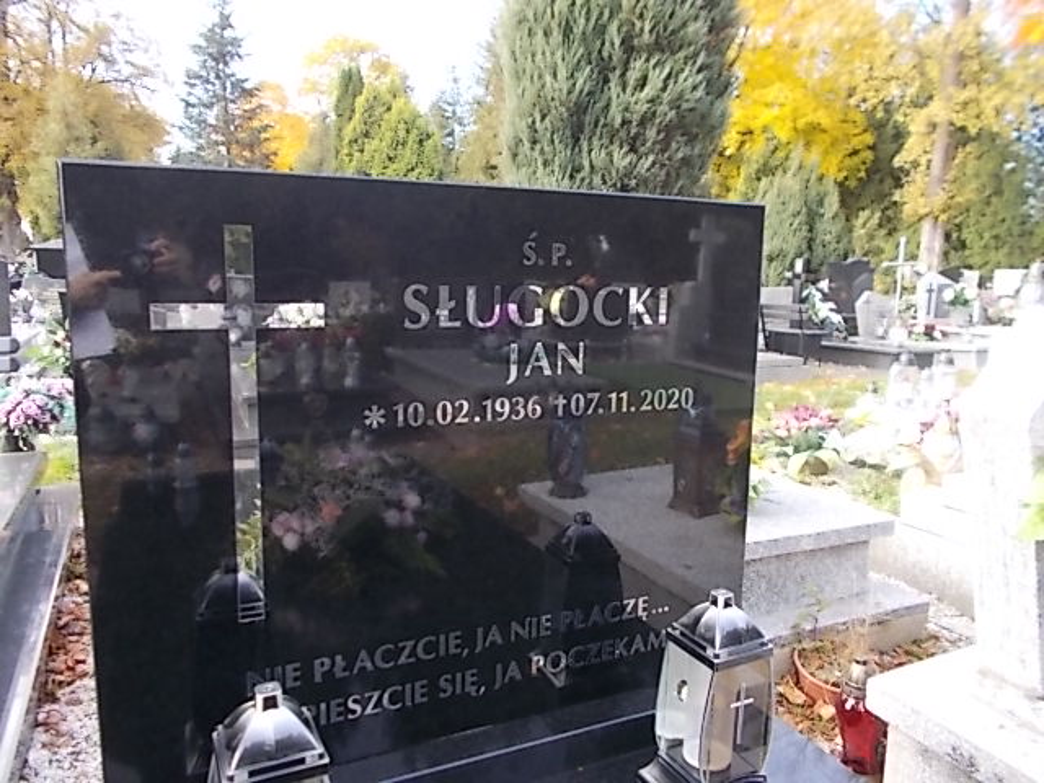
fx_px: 784
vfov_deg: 53.1
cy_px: 392
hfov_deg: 67.3
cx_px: 522
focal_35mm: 26
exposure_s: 1/50
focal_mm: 4.6
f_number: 3.2
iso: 80
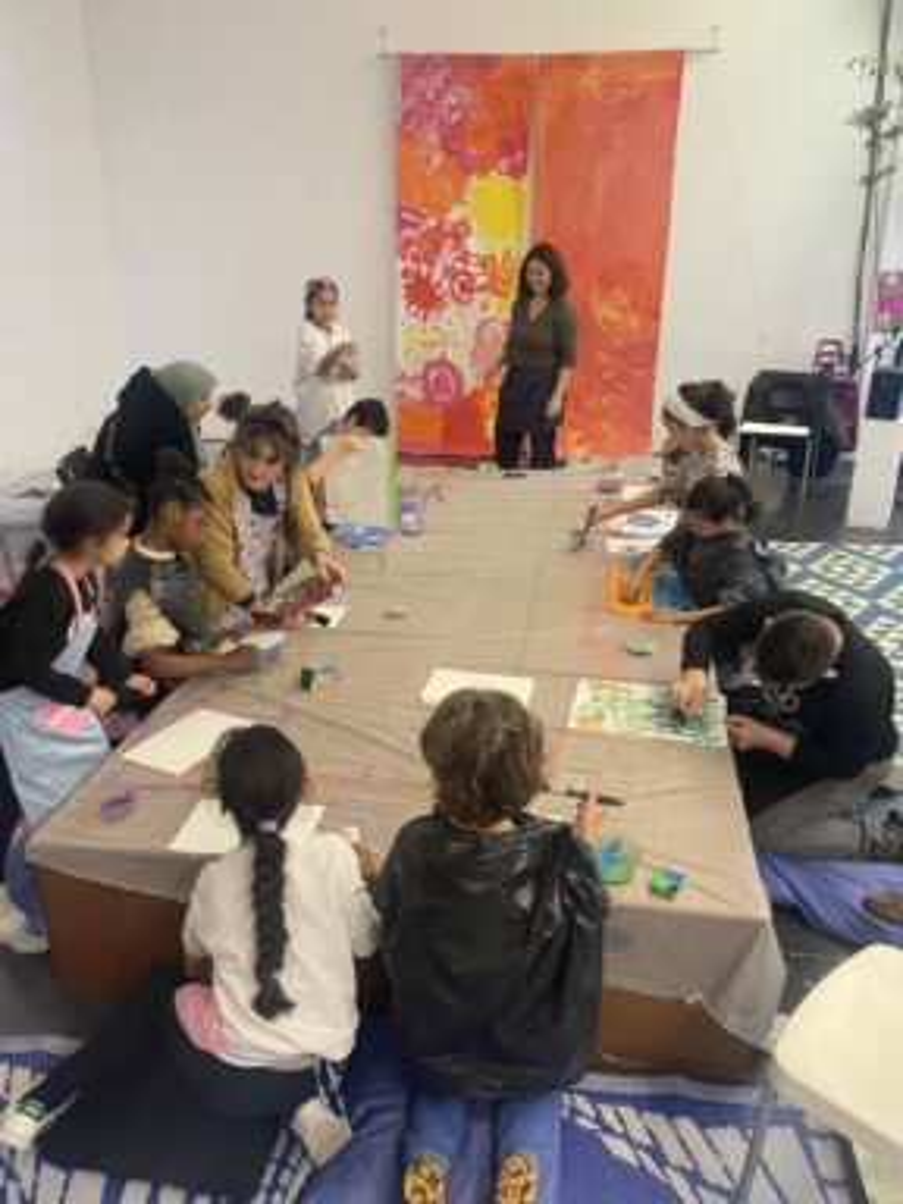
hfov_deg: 53.1
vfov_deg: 67.3
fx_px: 904
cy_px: 602
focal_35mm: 26
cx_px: 452
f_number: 1.6
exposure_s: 1/50
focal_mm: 4.2
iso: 250
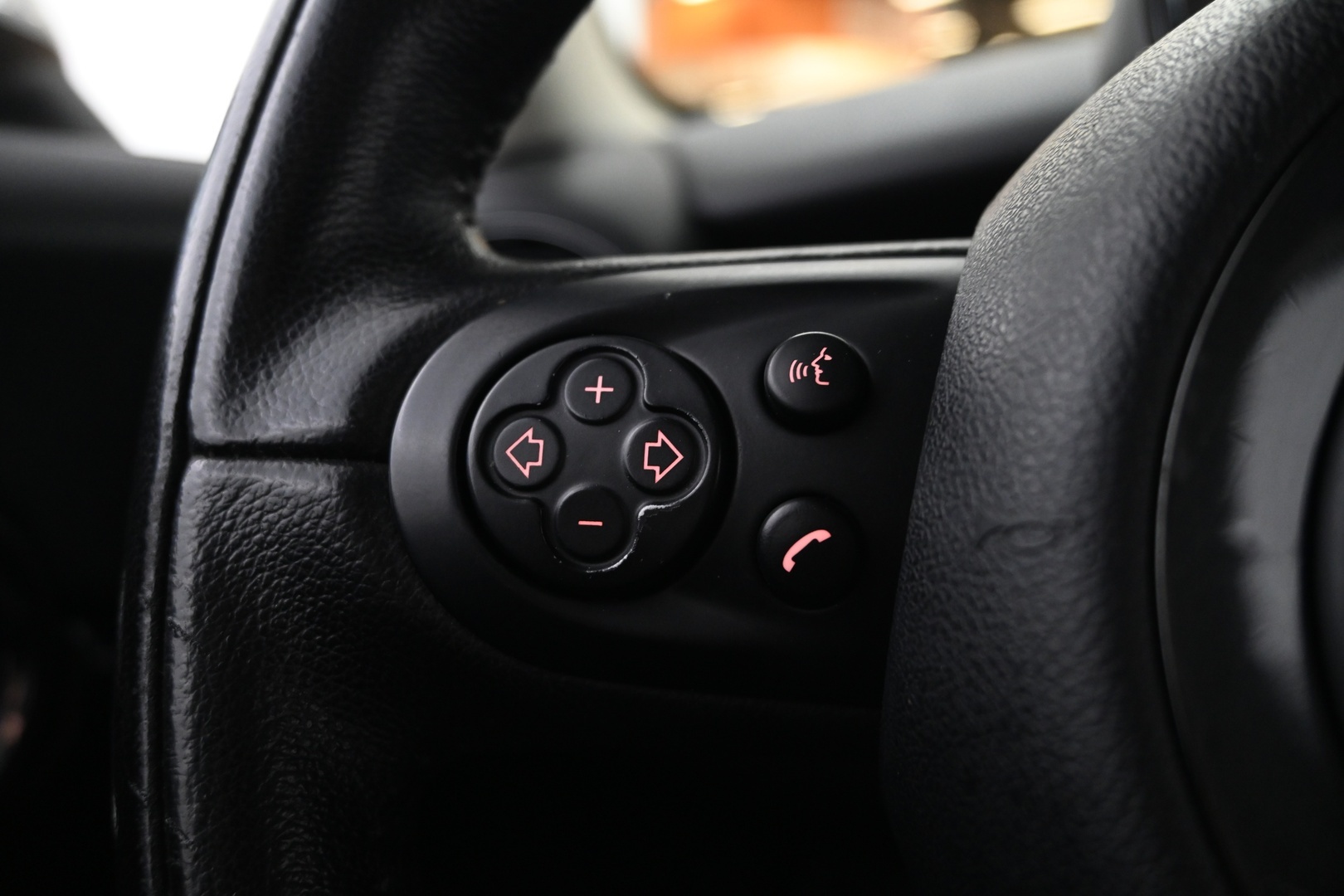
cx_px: 672
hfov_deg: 63.2
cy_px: 448
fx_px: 1092
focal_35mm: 29
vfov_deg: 44.6
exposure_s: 1/15
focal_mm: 19.5
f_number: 3.8
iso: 1600
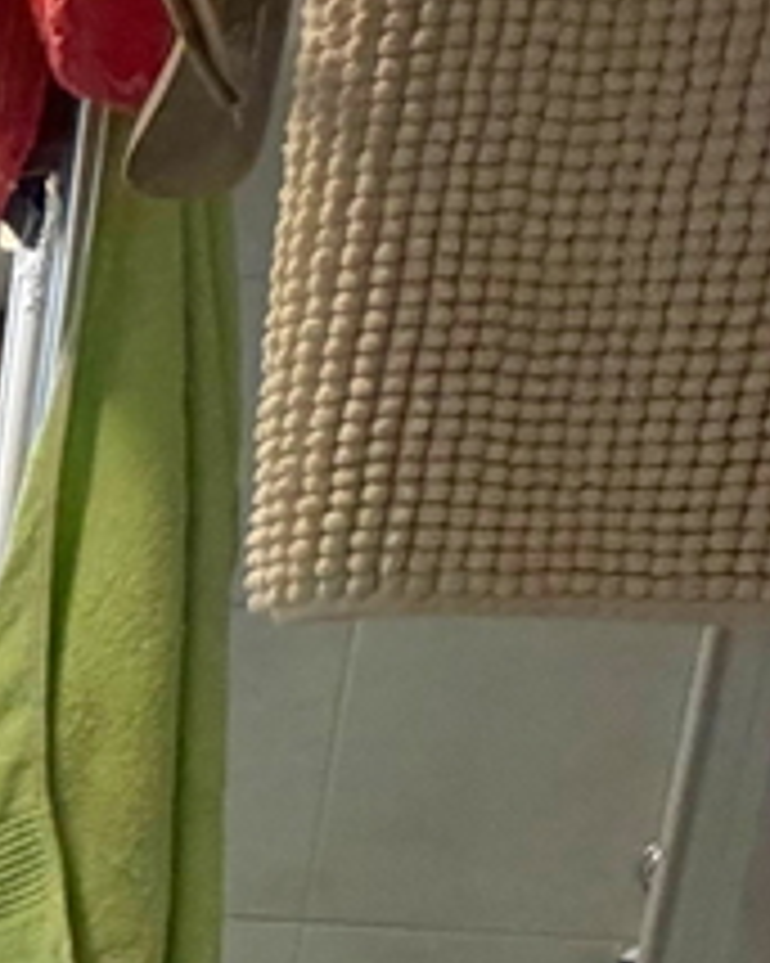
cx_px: -1049
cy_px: 1179
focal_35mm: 69
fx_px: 1967
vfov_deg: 24.7
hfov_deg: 14.7
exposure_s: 1/50
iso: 400
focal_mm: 2.22
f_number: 2.2
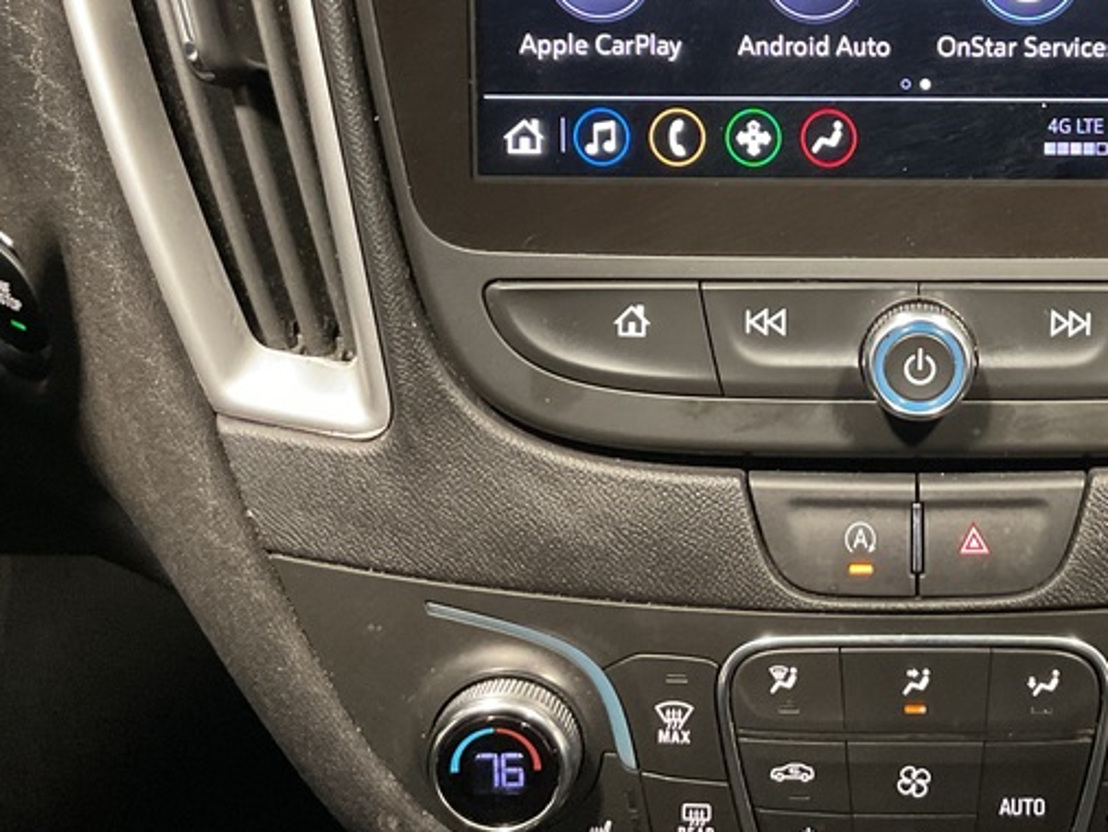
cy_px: 247
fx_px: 1761
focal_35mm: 55
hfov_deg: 33.8
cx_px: 893
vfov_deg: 26.4
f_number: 1.8
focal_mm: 3
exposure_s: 1/25
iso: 250
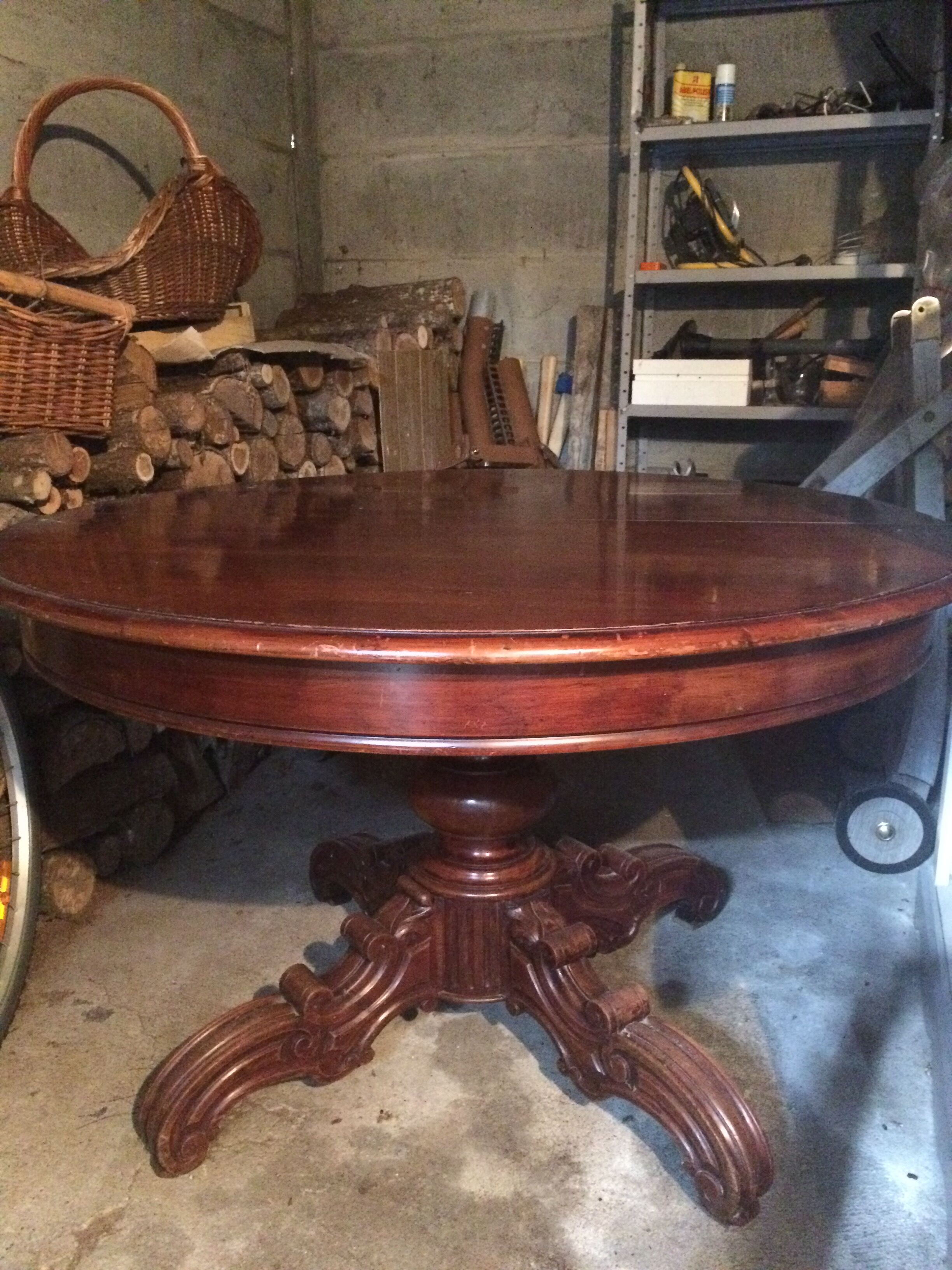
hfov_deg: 48.2
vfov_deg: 61.7
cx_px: 476
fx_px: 1063
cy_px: 635
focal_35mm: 29
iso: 1250
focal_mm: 4.15
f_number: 2.2
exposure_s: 1/17
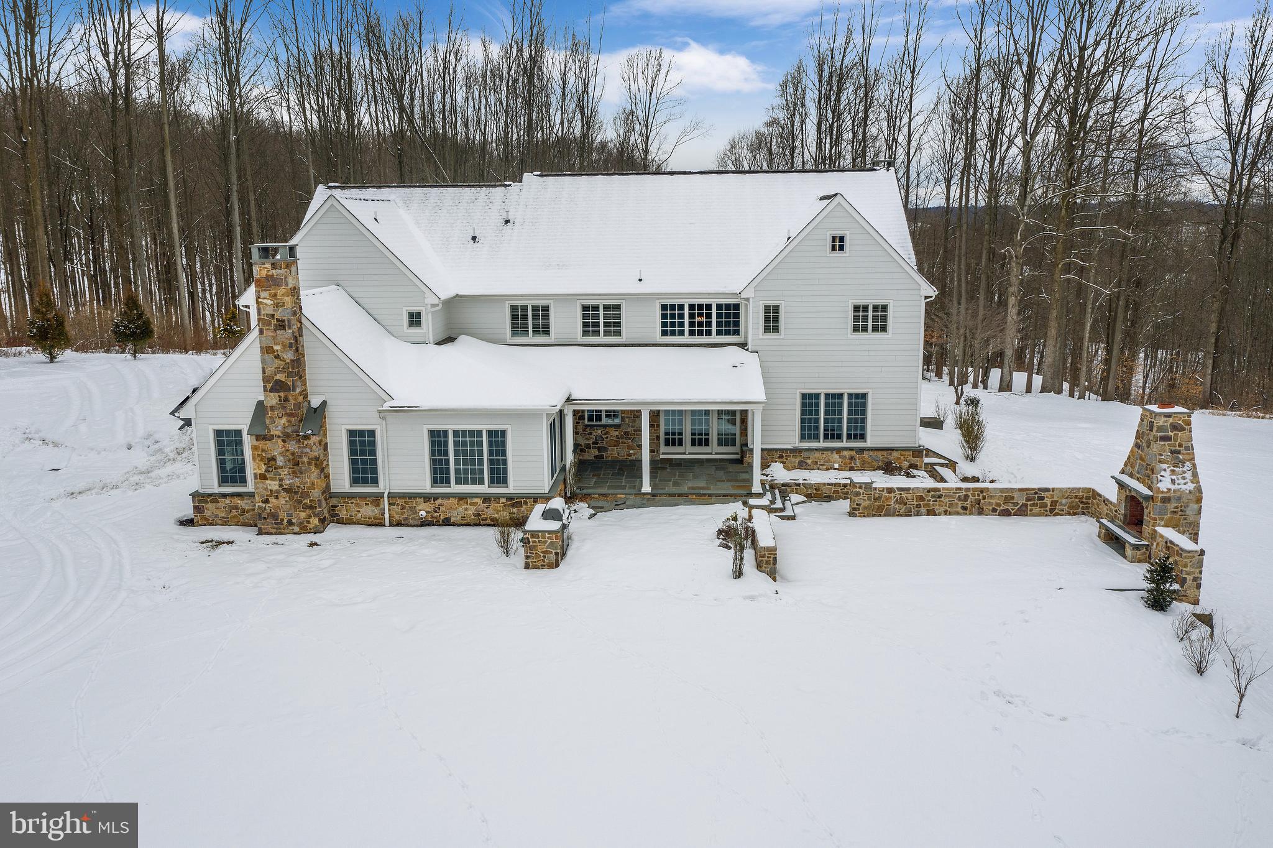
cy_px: 424
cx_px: 636
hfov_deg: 65.5
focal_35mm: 28
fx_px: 990
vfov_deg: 46.4
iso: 100
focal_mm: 10.3
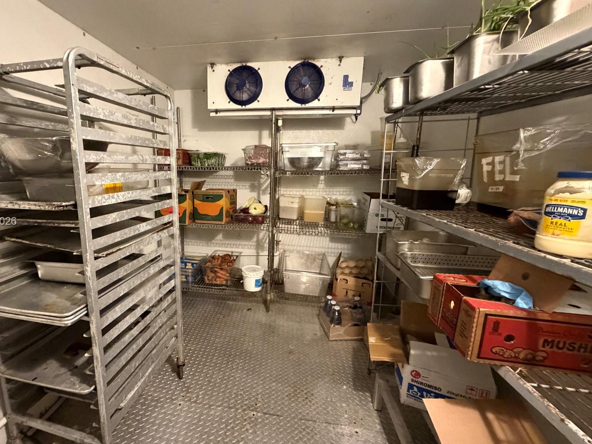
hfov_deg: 89.9
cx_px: 236
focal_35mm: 17
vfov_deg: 74.7
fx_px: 291
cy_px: 222
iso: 1250
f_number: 2.2
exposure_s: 1/60
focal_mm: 2.22
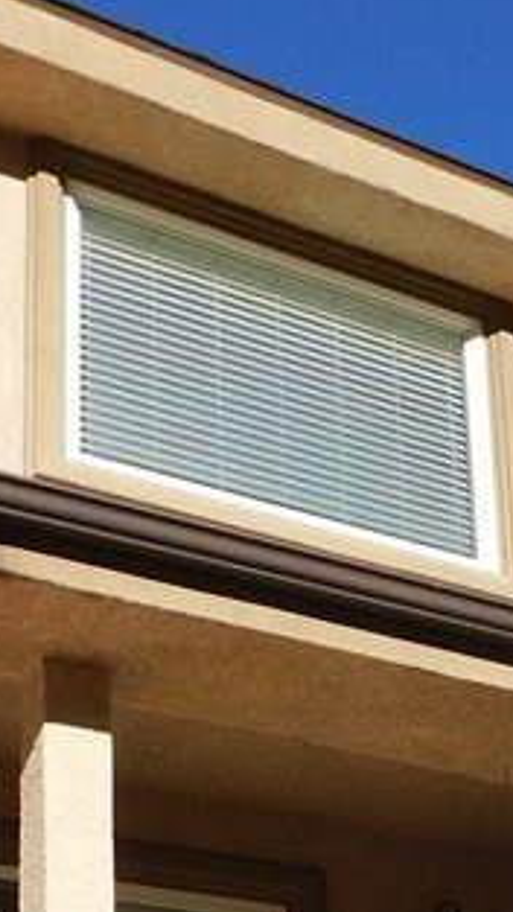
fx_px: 1984
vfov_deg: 23.9
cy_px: 1049
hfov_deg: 14.4
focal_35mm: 82
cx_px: 583
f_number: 6
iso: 125
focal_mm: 4
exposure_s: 1/500
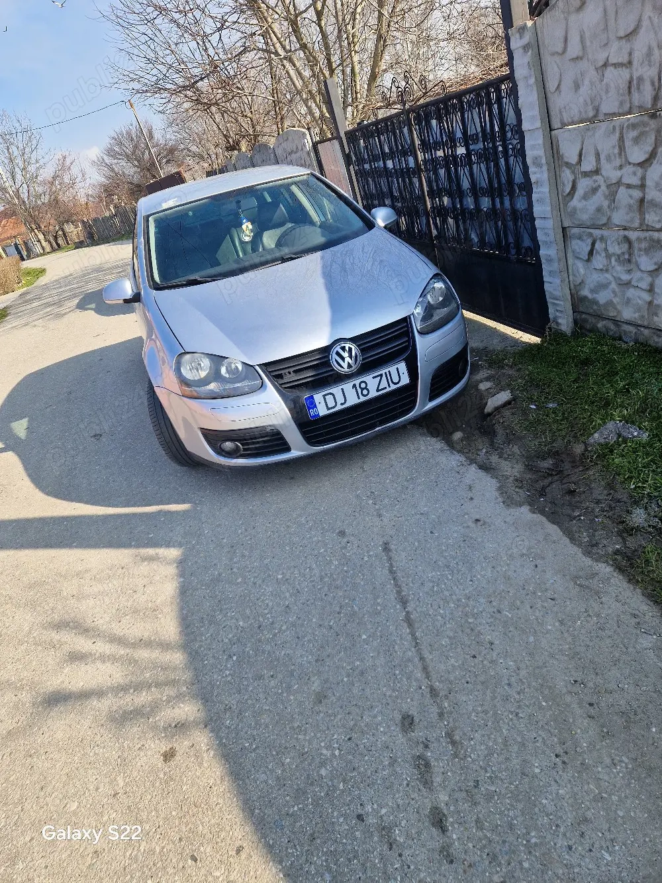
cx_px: 331
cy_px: 442
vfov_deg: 73.9
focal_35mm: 23
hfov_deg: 58.9
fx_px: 586
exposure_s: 1/714
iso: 50
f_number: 1.8
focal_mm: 5.4
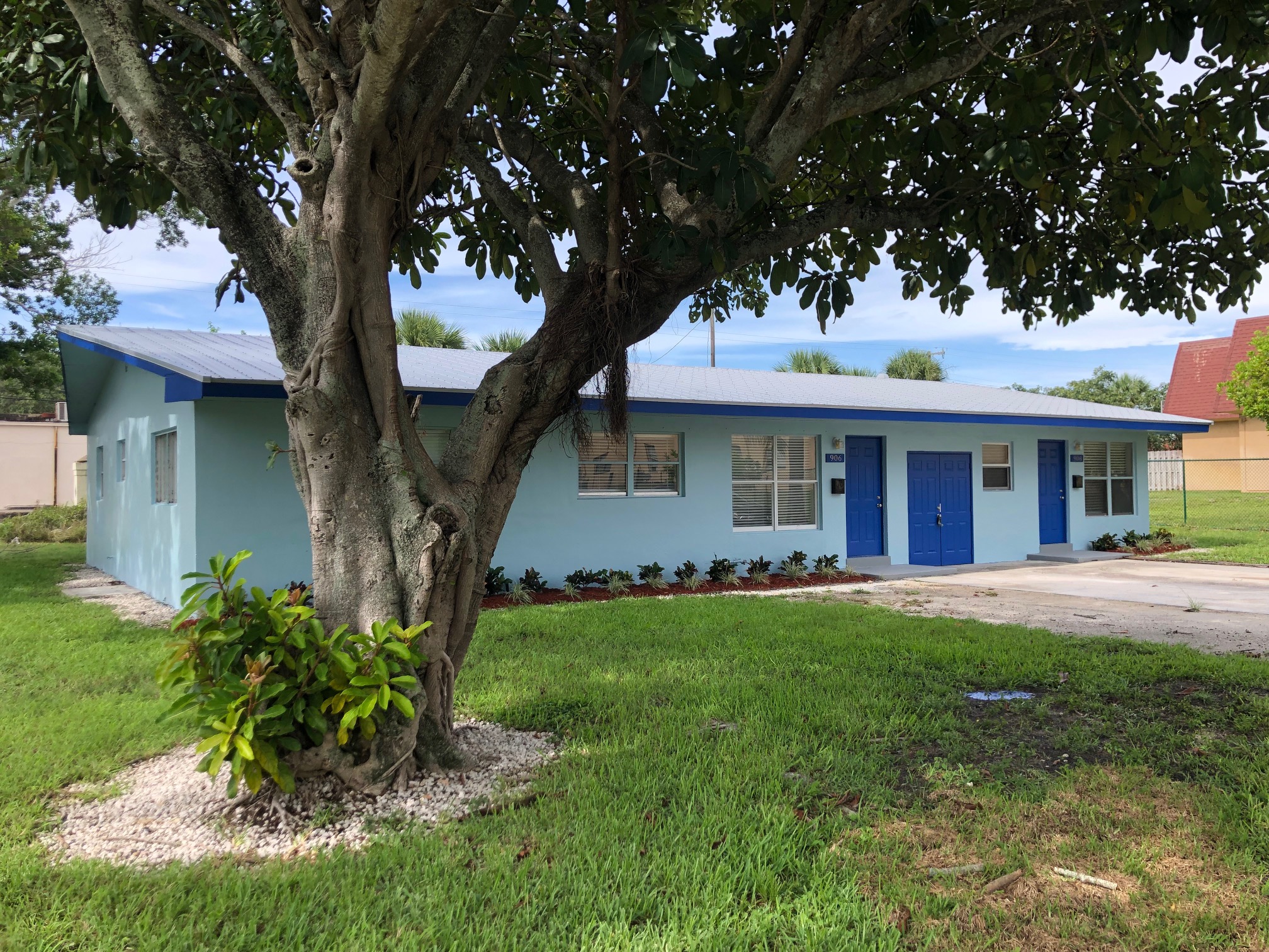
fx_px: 1026
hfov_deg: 63.4
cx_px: 634
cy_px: 476
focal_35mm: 28
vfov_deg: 49.7
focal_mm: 3.99
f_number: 1.8
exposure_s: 1/649
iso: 20
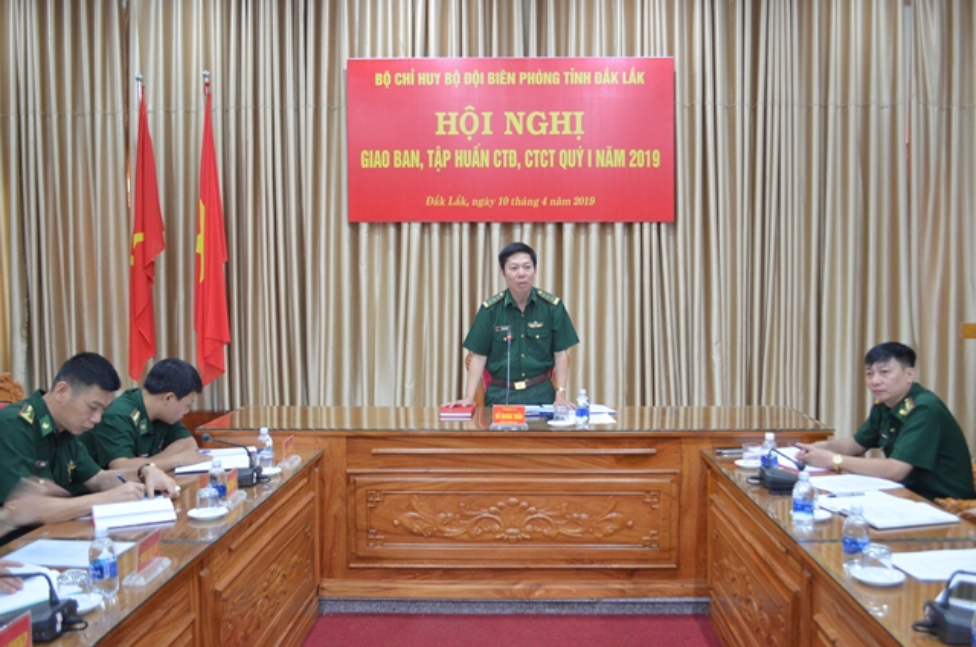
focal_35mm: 33
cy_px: 324
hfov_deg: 57.3
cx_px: 488
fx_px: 893
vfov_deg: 39.8
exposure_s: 1/30
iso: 1250
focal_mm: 22
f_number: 4
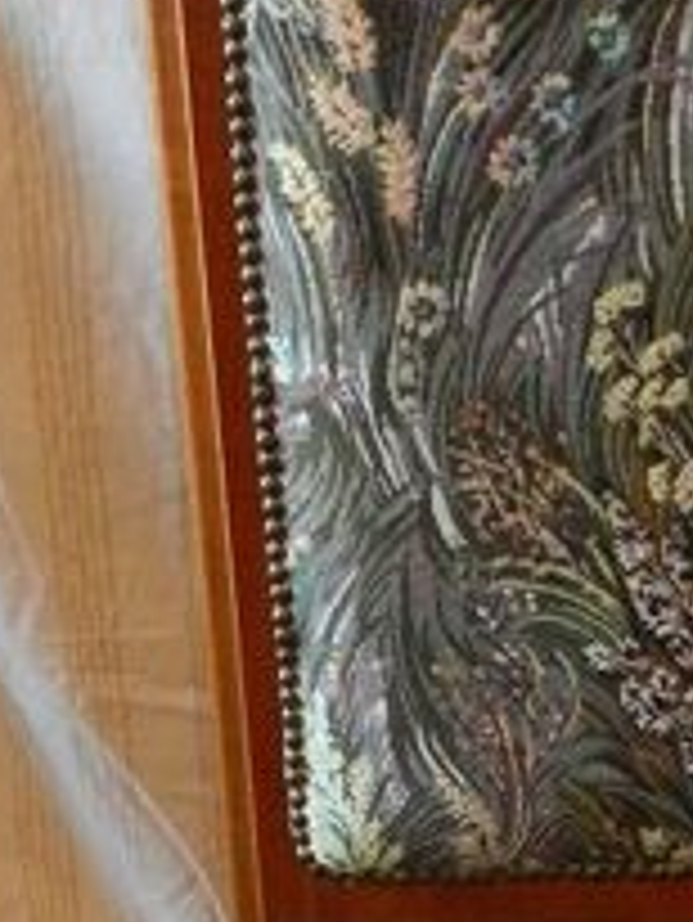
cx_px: 652
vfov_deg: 18.9
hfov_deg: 14.6
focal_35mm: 100
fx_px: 2667
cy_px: 1007
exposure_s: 1/10
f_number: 3.7
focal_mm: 5.6
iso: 400
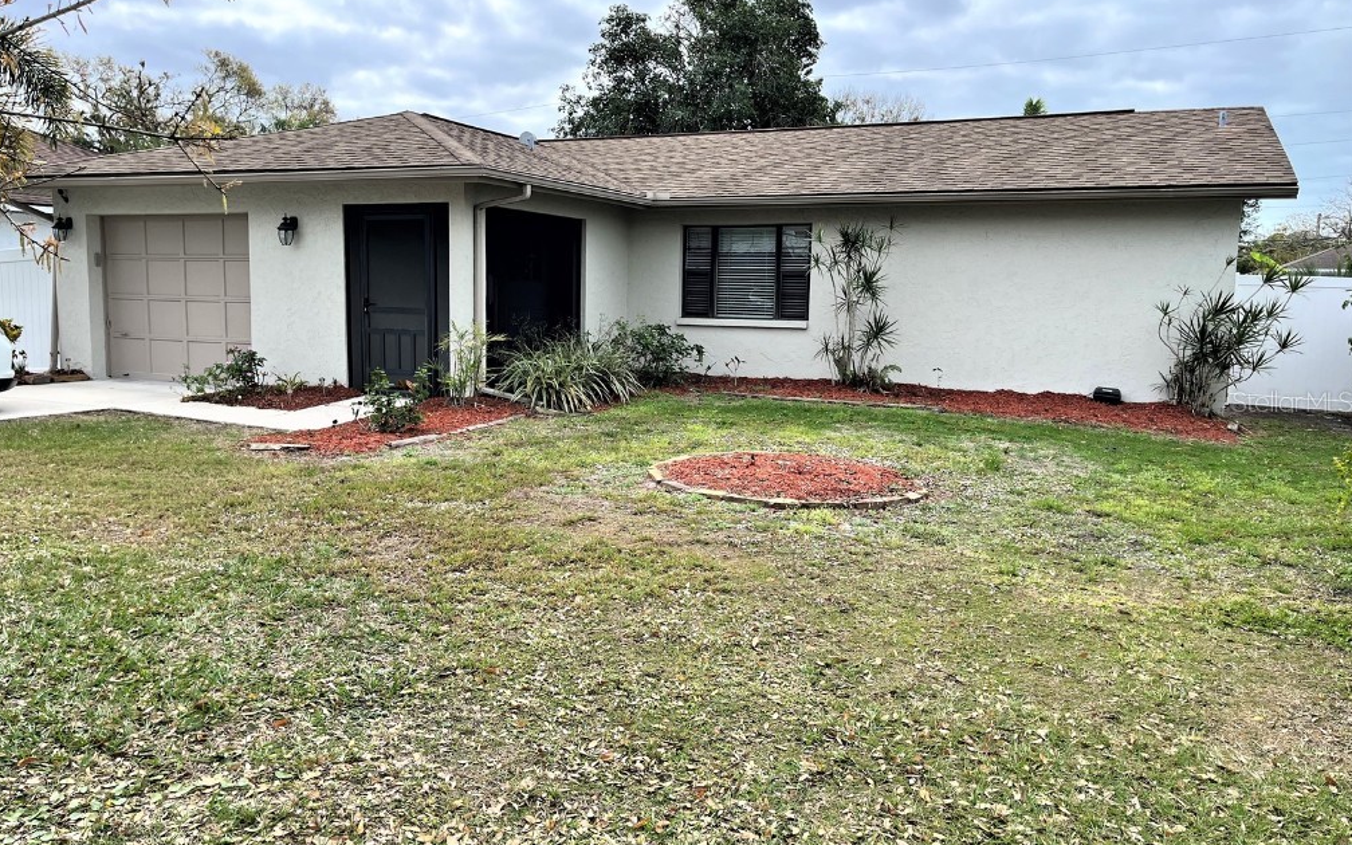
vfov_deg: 44.5
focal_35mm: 28
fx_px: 1032
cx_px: 672
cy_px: 401
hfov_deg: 66.5
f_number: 1.6
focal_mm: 5.1
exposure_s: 1/1536
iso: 50
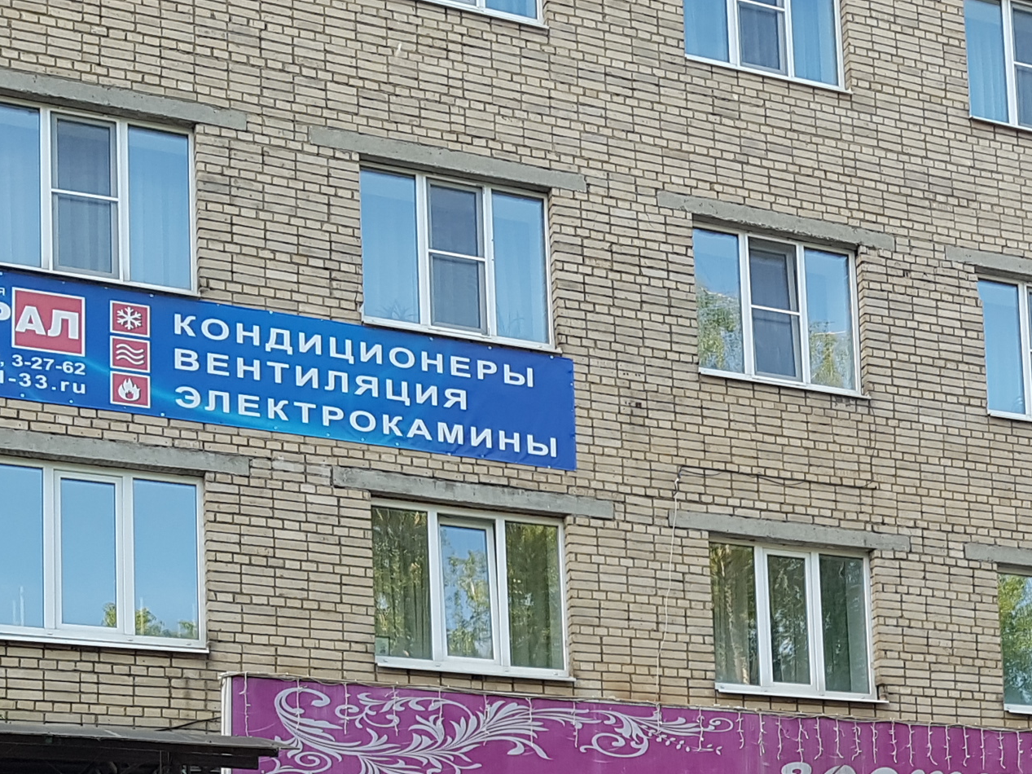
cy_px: 983
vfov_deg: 20.2
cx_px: 805
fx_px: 1997
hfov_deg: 28.4
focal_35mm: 67
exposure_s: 1/217
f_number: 1.7
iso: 50
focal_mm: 4.2
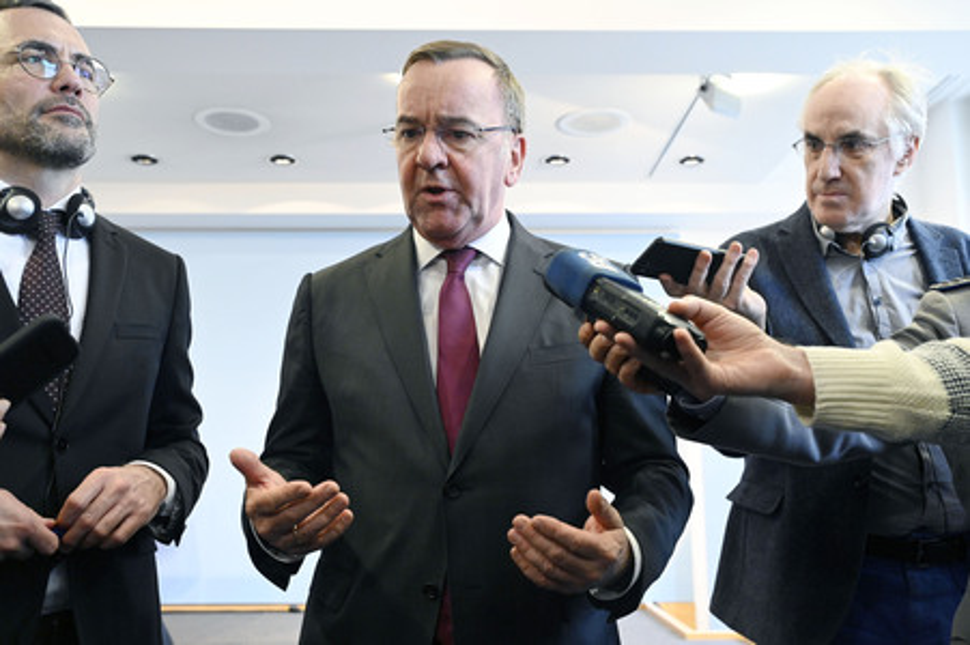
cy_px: 322
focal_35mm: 34
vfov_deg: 39.4
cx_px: 485
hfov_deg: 56.5
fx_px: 902
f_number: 5
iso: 6400
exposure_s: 1/200
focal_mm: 33.5
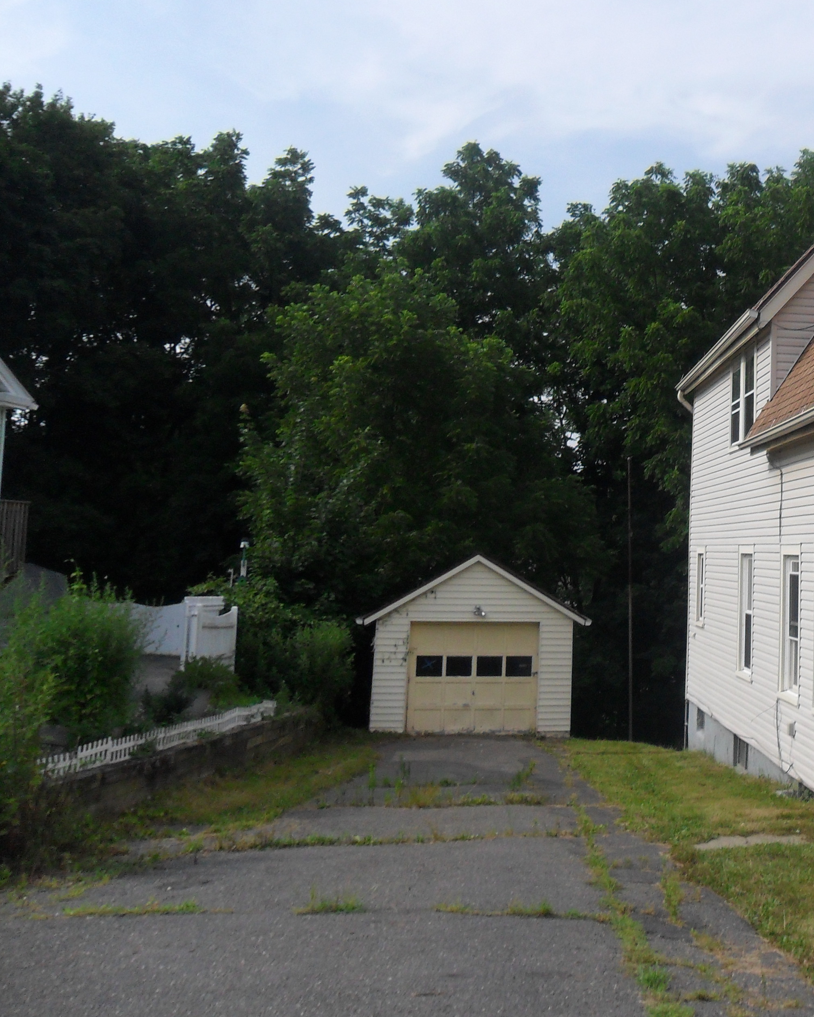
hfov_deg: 33.0
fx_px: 1265
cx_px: 795
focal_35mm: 42
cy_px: 418
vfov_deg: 43.6
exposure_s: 1/250
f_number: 8.9
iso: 100
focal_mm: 4.9
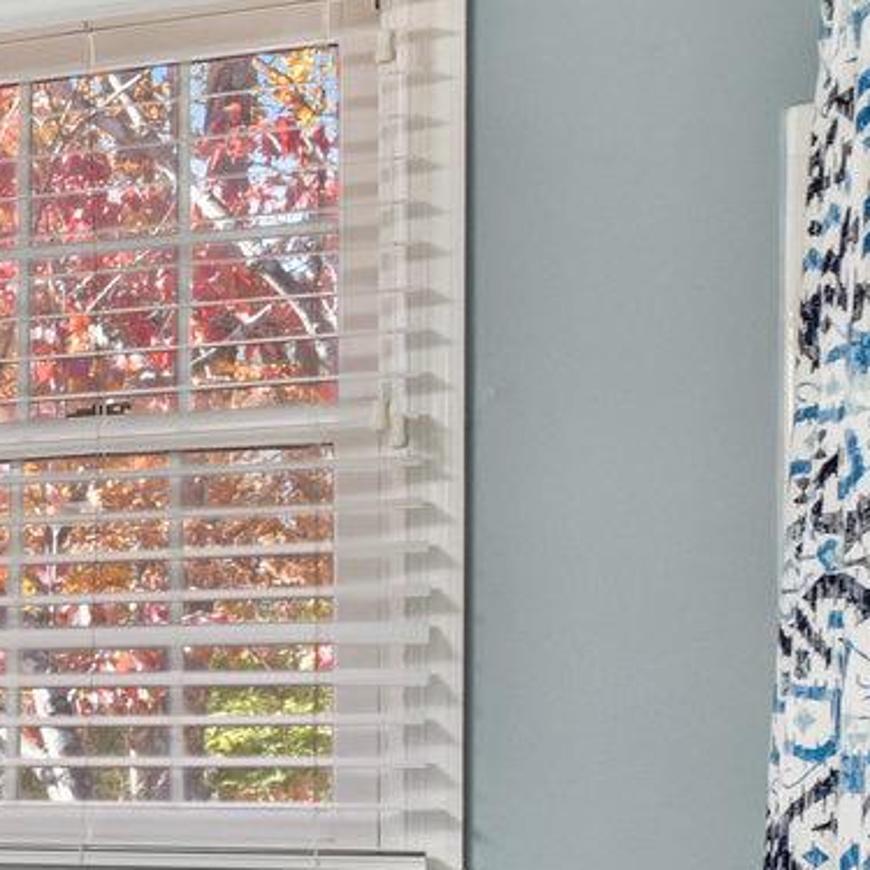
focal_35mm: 79
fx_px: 2246
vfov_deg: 21.5
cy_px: 751
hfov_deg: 16.8
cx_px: -831
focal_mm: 17
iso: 400
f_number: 8
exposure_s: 1/20
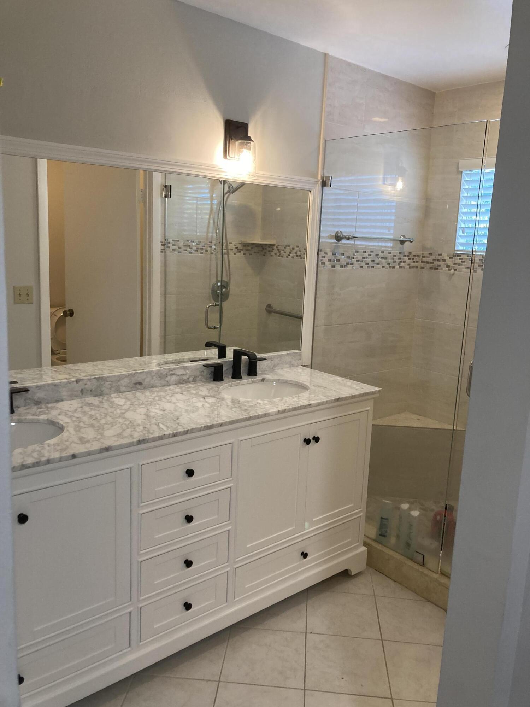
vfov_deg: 63.4
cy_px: 354
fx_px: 572
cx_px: 265
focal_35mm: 28
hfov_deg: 49.7
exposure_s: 1/60
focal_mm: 3.99
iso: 160
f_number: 1.8
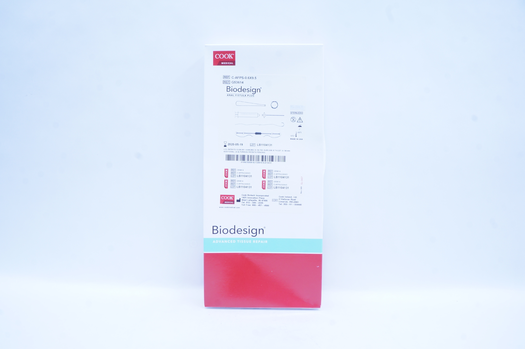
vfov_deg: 47.8
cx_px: 262
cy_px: 174
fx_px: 393
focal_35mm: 27
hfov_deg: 67.4
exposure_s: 1/10
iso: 400
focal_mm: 18
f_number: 13
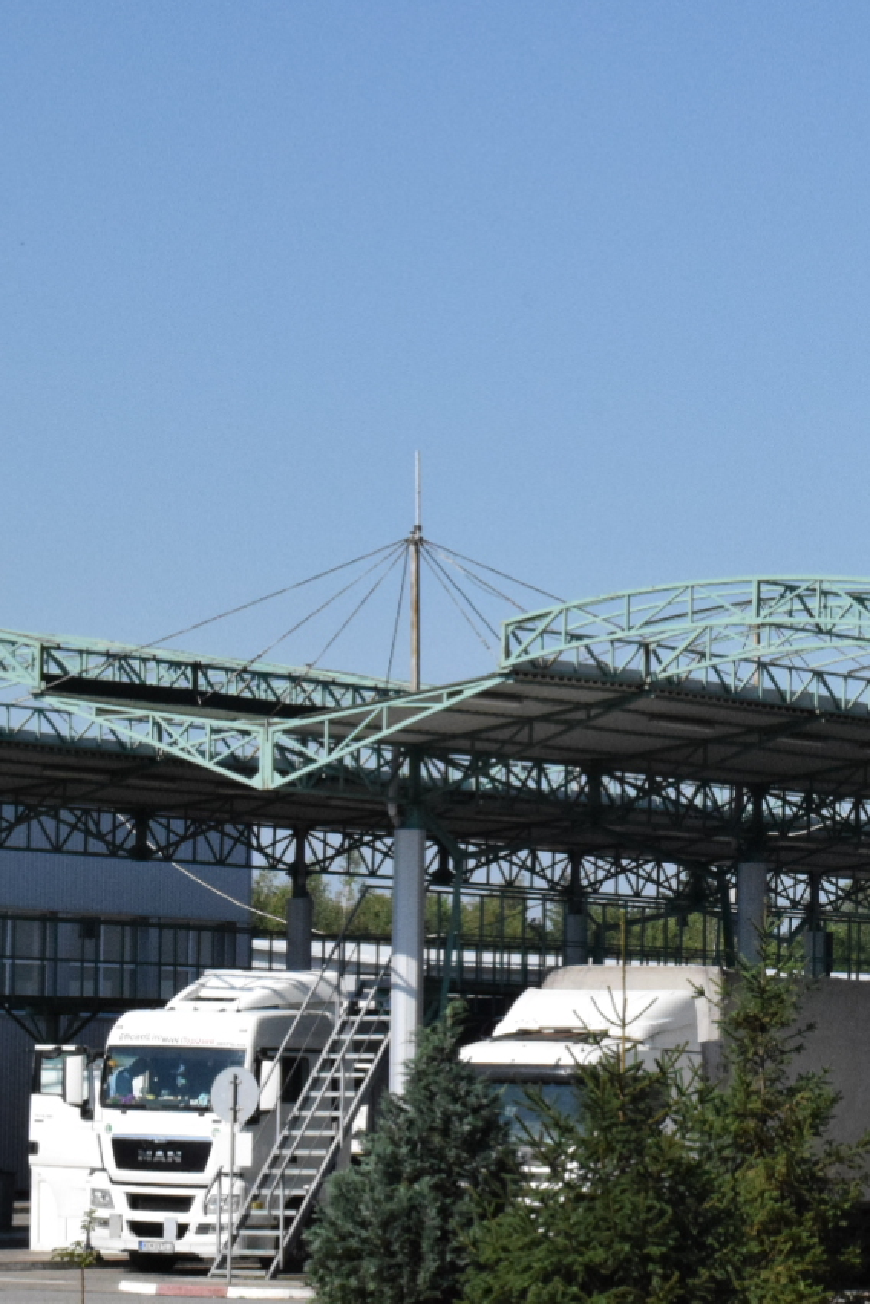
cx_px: 947
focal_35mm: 157
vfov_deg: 13.1
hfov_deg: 8.7
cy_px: 768
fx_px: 5689
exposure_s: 1/2000
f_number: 22
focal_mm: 55
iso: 3200
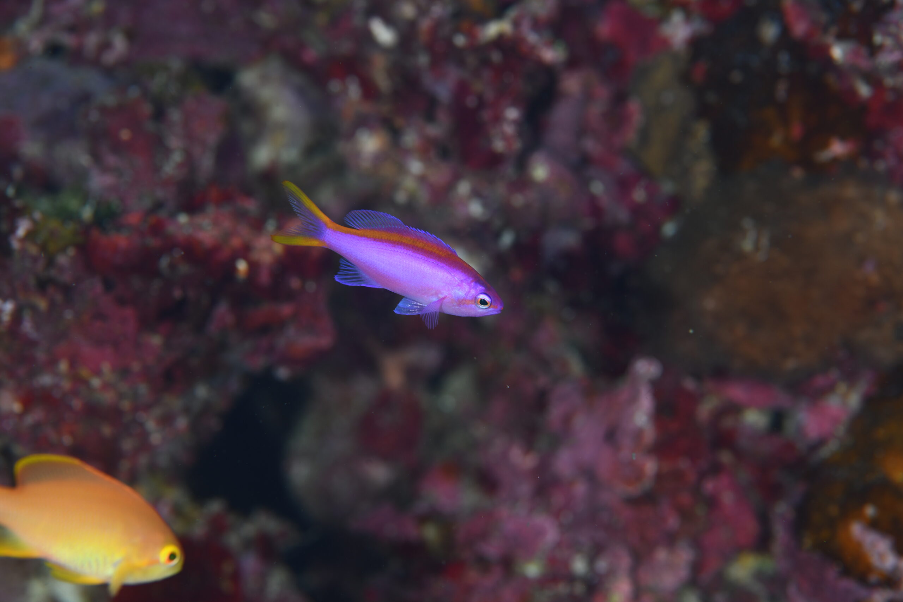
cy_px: 301
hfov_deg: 19.5
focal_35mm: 105
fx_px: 2634
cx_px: 452
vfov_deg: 13.0
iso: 100
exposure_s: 1/250
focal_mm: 105
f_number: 9
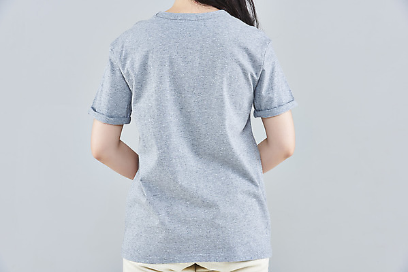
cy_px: 136
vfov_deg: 9.5
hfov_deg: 14.1
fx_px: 1644
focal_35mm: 145
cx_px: 204
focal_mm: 145
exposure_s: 1/125
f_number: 14
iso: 100
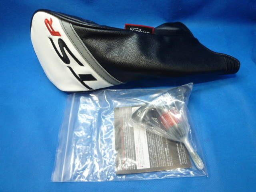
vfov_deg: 54.9
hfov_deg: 69.4
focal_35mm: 25
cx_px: 128
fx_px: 185
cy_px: 96
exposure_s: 1/30
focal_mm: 4.5
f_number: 2.8
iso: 200
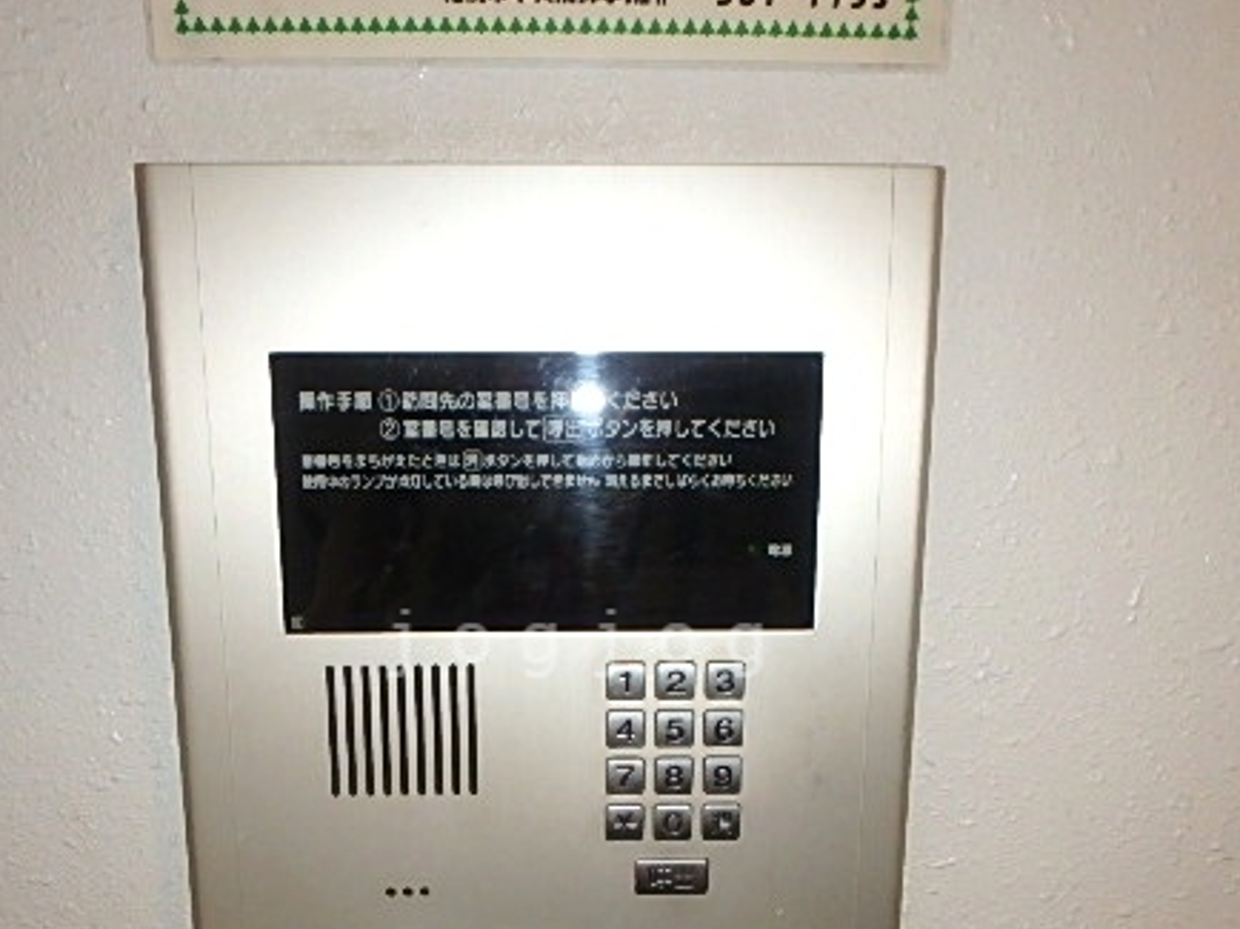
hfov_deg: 58.3
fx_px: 1110
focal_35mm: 31
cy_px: 643
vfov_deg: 44.5
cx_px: 583
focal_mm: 3.7
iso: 400
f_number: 3.5
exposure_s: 1/30
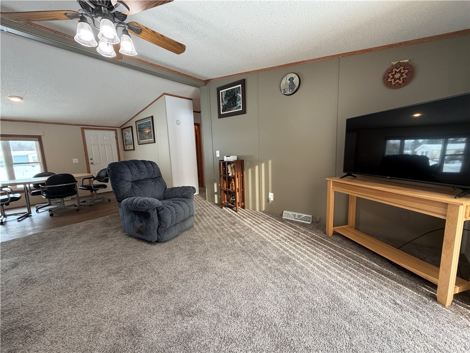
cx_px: 235
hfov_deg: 102.1
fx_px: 190
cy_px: 176
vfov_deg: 85.7
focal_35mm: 14
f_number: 2.2
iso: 250
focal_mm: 2.22
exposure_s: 1/121
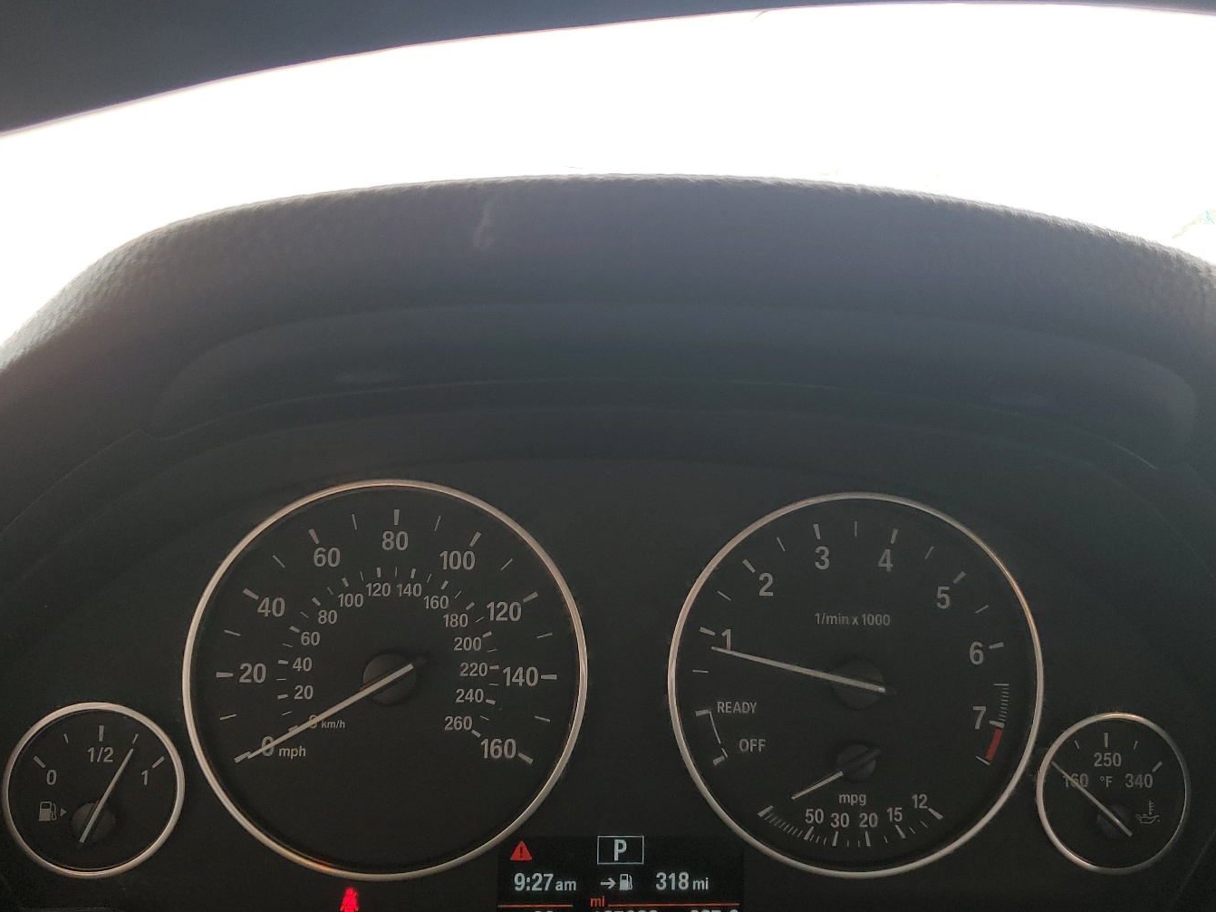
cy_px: 457
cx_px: 597
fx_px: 1089
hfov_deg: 58.4
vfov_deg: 45.4
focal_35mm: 31
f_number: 1.5
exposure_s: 1/120
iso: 50
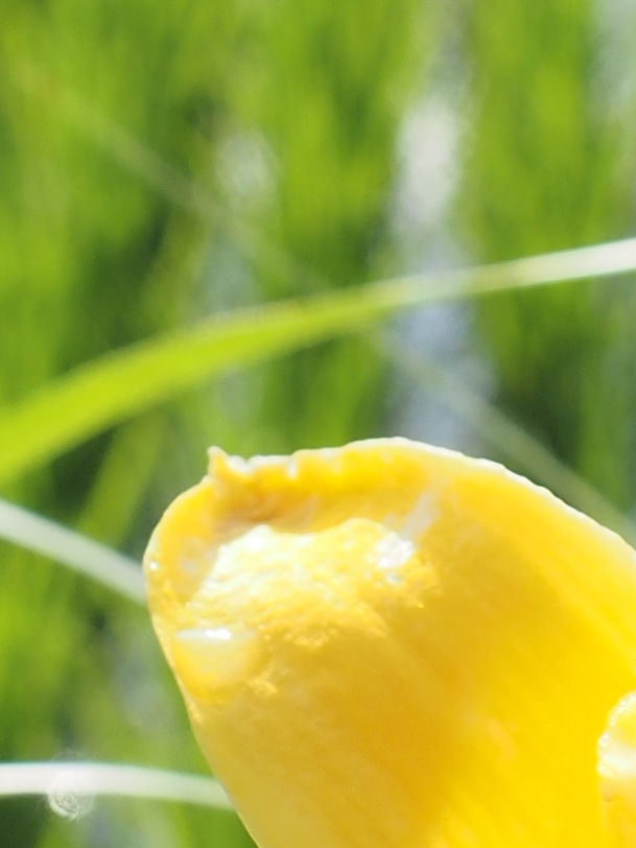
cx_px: 418
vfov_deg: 10.2
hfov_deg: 7.7
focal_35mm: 193
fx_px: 4728
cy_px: 301
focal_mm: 17
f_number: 5.6
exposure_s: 1/500
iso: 200
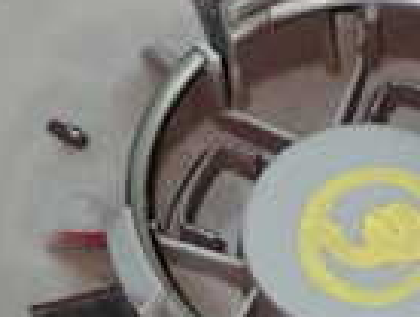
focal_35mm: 308
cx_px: 362
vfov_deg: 4.8
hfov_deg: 6.4
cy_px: 183
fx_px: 3744
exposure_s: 1/60
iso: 800
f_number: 11
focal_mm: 12.73
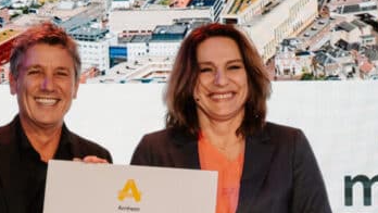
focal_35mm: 108
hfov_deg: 19.8
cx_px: 149
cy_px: 211
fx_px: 1083
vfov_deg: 11.1
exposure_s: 1/125
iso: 1600
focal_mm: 35
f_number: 7.1
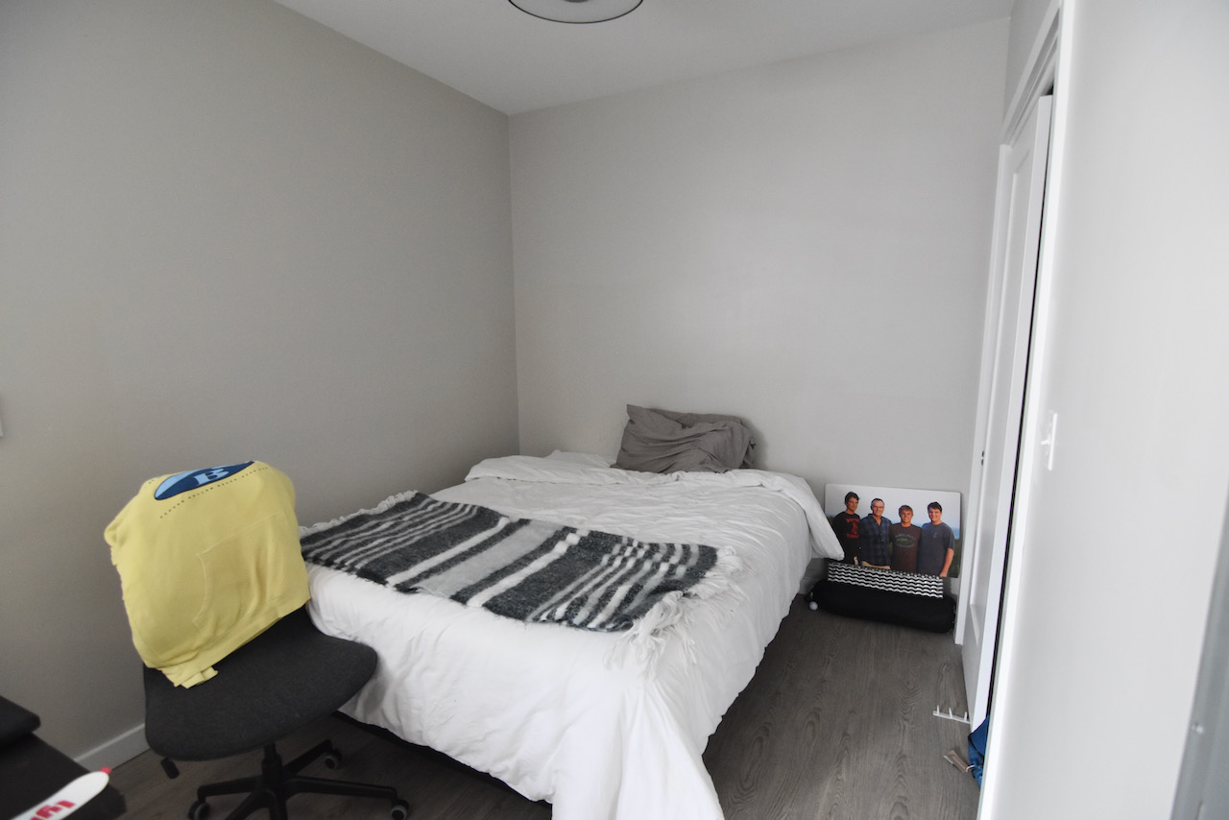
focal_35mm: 16
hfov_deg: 95.0
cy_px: 410
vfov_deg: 72.1
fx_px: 563
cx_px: 614
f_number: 4
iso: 1800
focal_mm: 11
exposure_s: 1/60
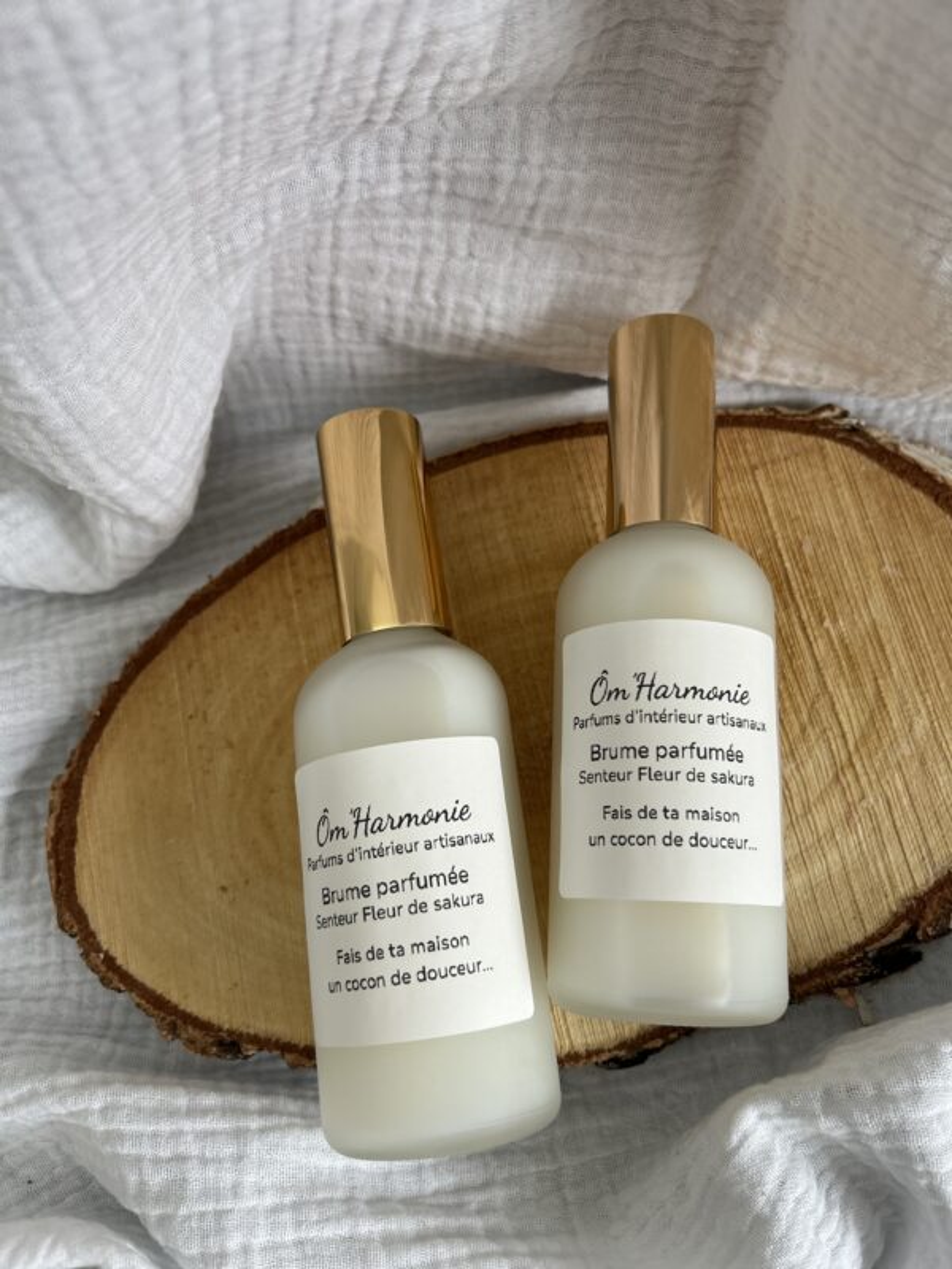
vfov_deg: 67.3
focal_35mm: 26
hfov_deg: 53.1
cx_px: 476
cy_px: 634
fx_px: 953
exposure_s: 1/94
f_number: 1.5
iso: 125
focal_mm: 5.7
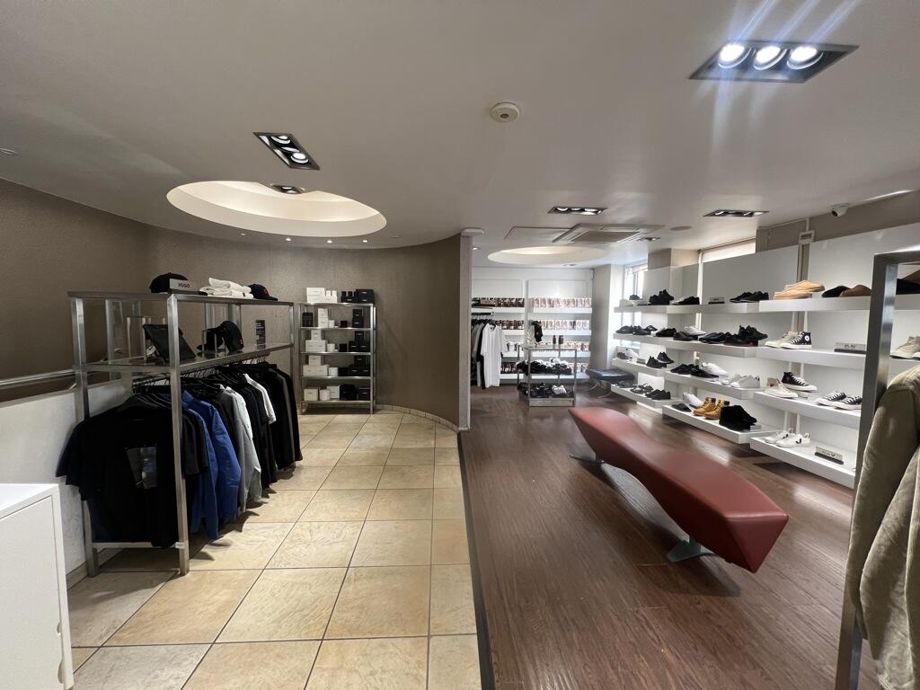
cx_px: 460
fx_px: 346
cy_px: 345
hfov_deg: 106.2
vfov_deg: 89.9
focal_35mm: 13
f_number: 1.8
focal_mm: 1.57
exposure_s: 1/100
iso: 160
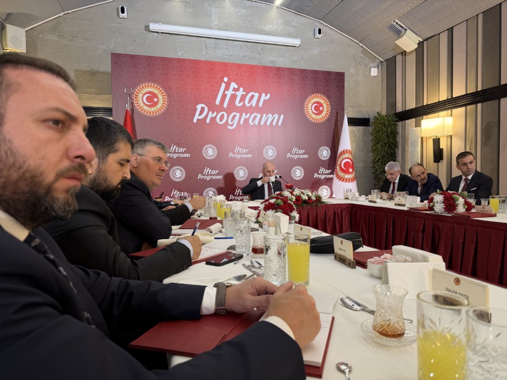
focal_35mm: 24
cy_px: 190
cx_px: 254
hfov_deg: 71.6
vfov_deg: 56.8
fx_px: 352
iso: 125
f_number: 1.78
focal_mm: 6.76
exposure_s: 1/50
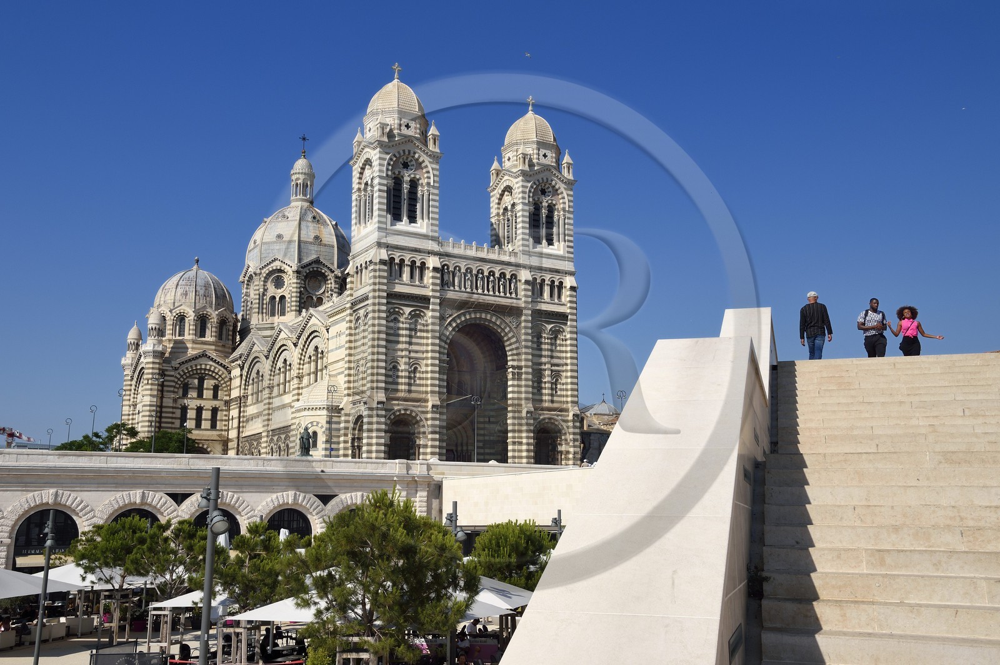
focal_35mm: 38
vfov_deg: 35.0
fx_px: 1055
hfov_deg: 50.7
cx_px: 500
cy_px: 332
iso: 200
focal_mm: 38
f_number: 20
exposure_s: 1/200
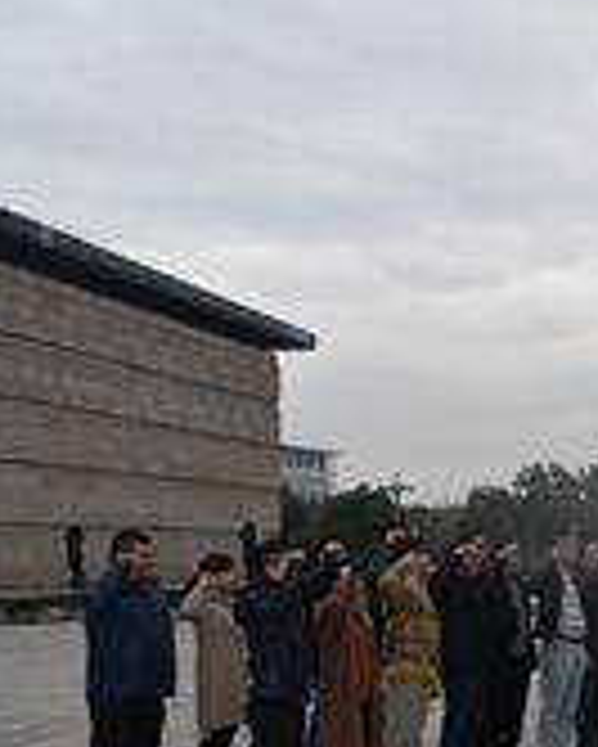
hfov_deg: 20.1
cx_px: 989
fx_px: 1348
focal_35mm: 61
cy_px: 495
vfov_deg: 30.7
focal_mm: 24
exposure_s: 1/125
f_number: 5.6
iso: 320
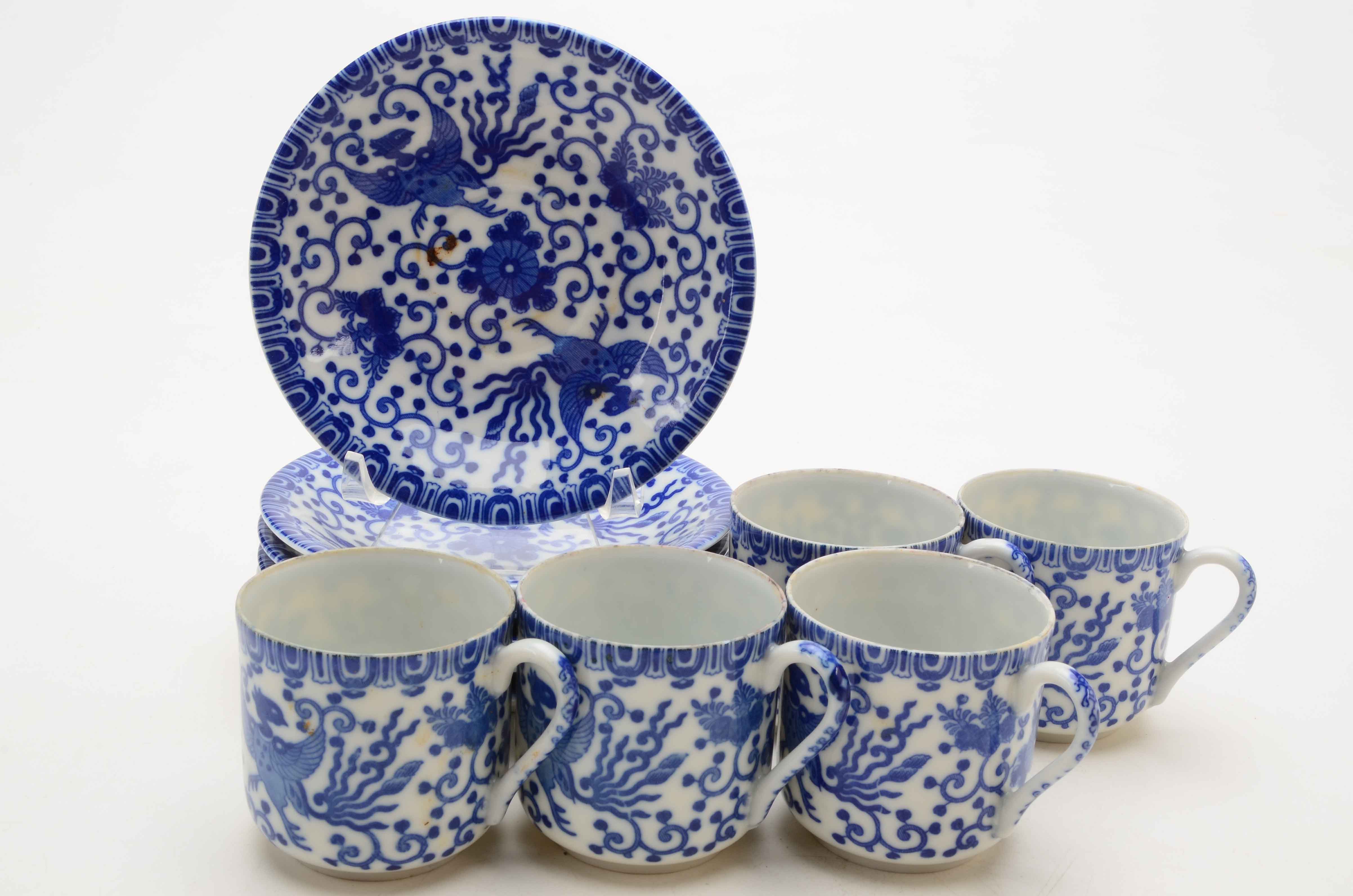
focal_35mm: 48
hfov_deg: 41.2
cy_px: 448
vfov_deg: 28.0
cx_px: 676
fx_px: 1800
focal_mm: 32
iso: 100
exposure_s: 1/160
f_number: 22
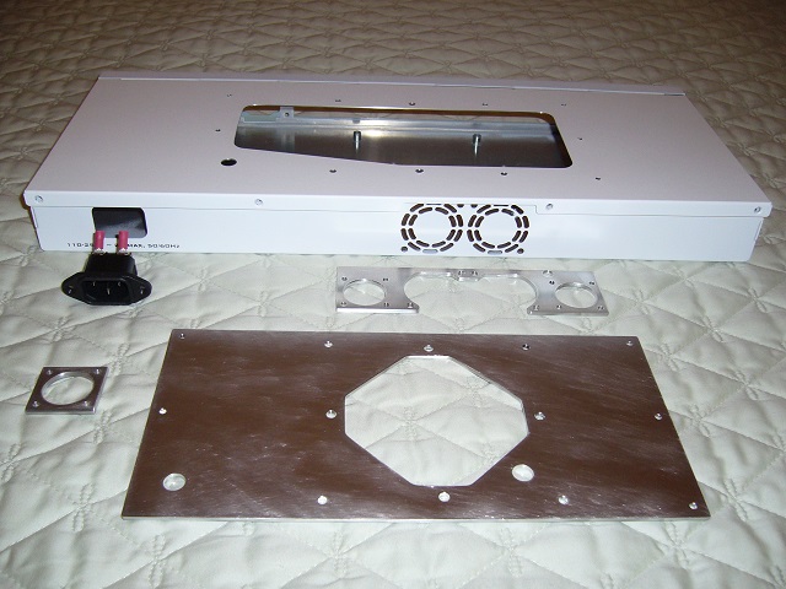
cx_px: 393
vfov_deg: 40.7
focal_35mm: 35
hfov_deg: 52.6
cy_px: 294
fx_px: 795
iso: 100
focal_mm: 5.8
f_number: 2.8
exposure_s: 1/30
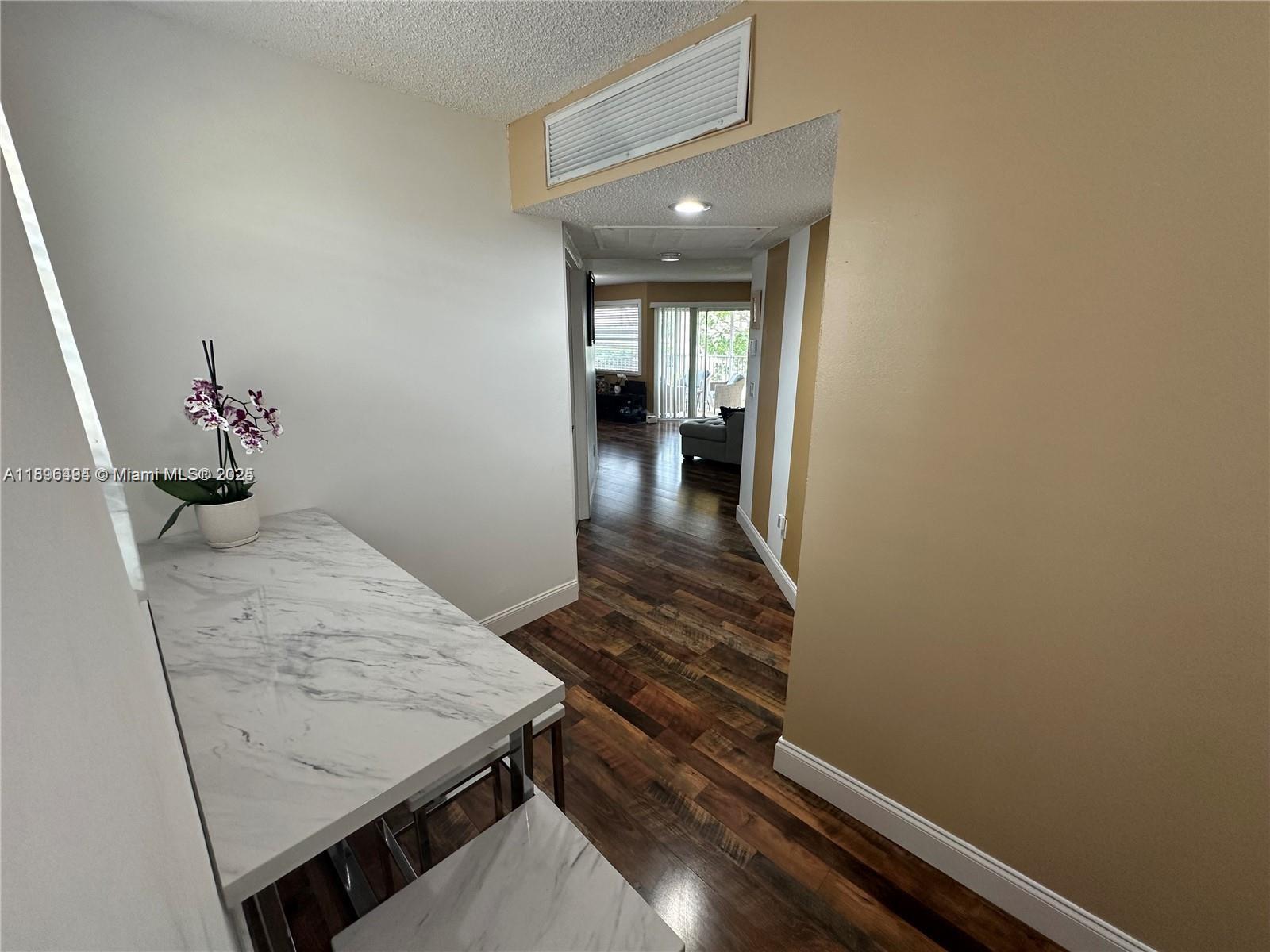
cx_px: 635
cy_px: 476
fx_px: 514
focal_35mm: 14
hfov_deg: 102.1
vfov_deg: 85.7
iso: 200
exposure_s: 1/120
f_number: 2.2
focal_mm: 2.22
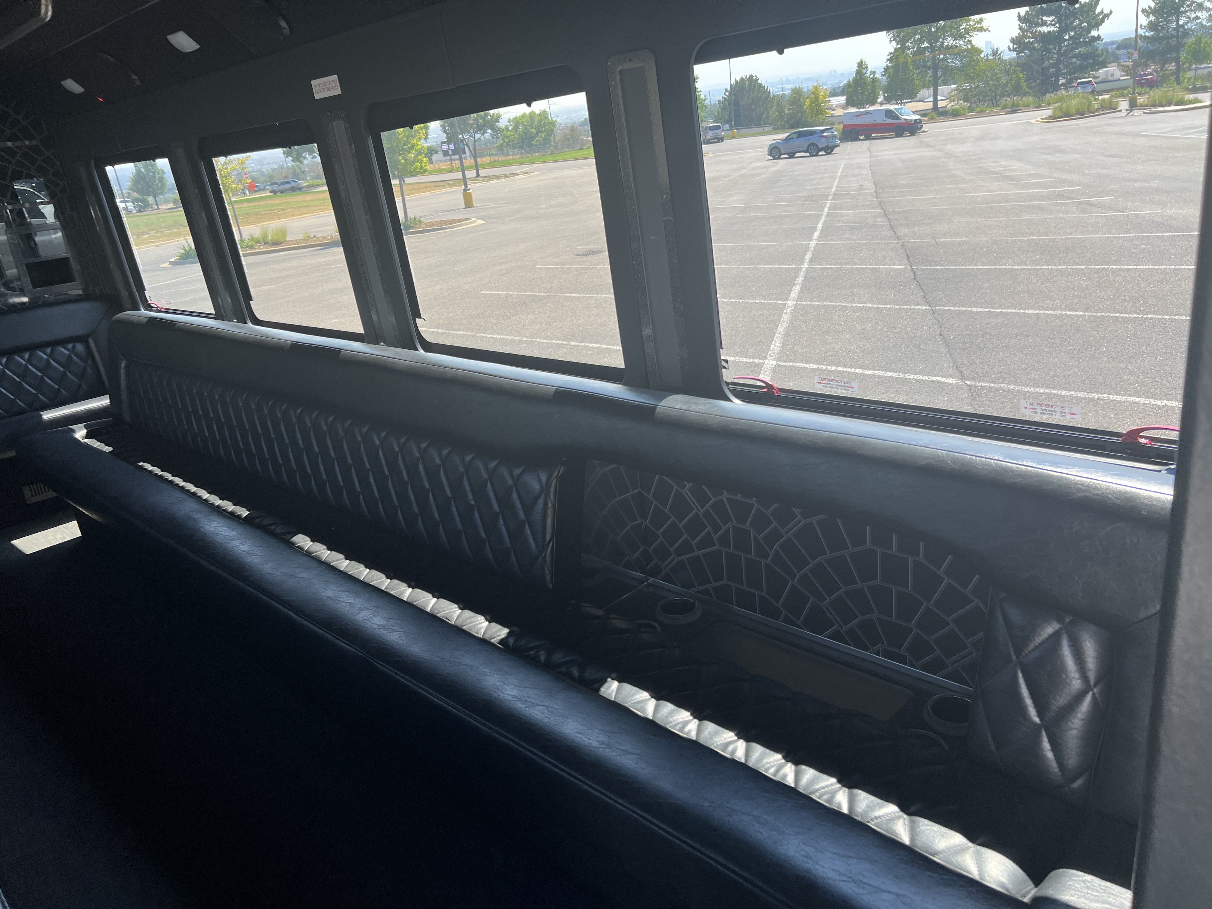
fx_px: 910
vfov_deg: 53.1
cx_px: 606
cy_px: 454
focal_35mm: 26
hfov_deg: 67.3
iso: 32
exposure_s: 1/141
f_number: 1.5
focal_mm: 5.7
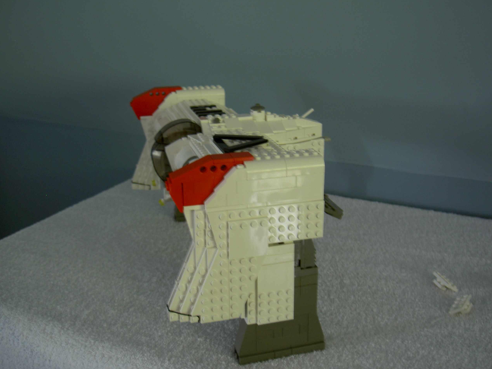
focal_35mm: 40
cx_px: 242
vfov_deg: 36.0
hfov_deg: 46.8
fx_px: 568
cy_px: 188
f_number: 2.8
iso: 100
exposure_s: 1/8
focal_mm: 8
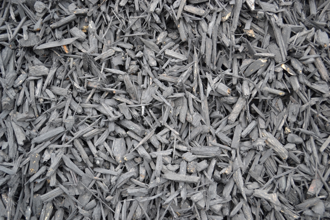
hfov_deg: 53.1
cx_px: 165
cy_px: 110
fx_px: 330
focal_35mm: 36
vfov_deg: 36.9
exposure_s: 1/60
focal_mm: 24
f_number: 4
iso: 400
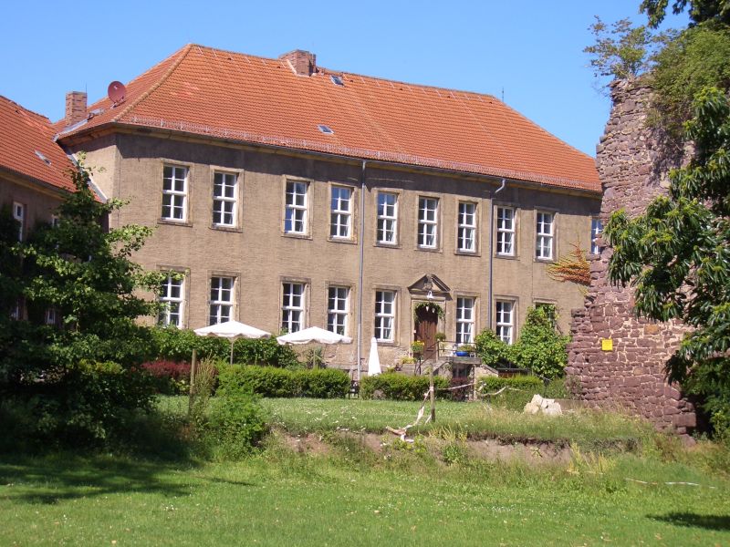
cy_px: 274
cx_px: 365
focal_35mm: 74
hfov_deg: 26.3
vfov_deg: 19.9
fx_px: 1561
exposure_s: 1/400
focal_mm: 12.2
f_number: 3.9
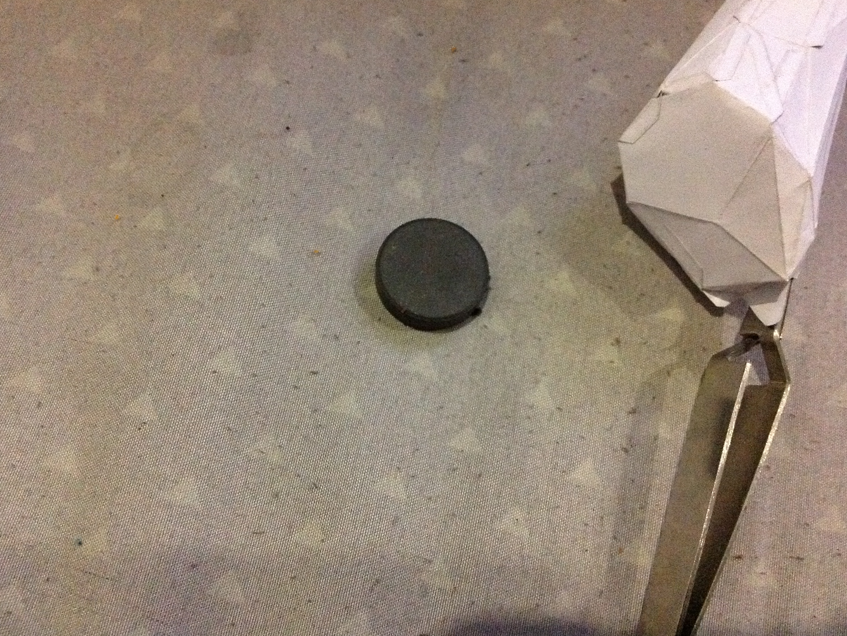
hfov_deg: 51.4
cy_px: 322
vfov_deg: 39.7
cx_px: 419
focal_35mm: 36
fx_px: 881
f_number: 2.4
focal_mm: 4.28
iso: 1000
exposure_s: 1/17
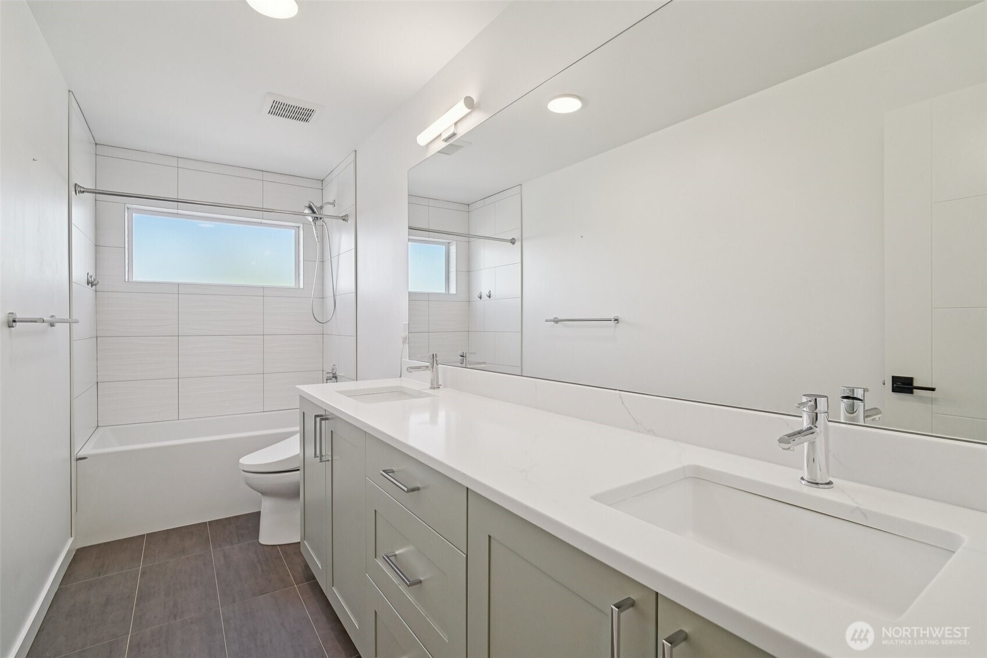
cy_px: 329
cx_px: 494
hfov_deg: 96.7
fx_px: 439
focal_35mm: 16
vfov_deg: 73.7
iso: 1600
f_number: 8
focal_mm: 16
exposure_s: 1/125
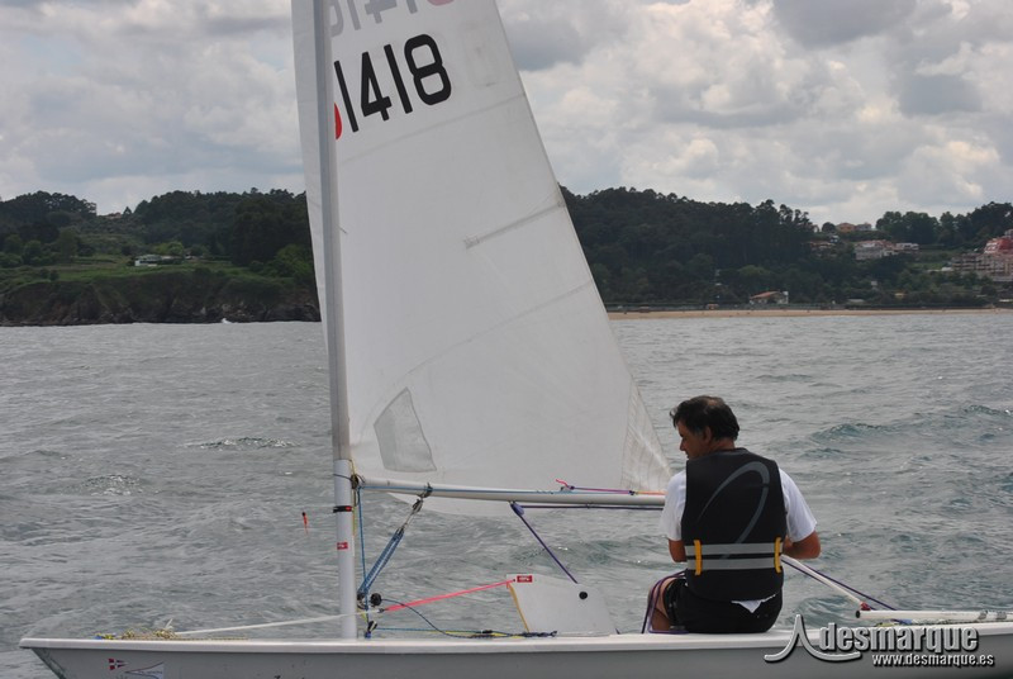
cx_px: 506
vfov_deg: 16.6
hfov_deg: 24.6
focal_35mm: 82
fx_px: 2325
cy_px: 340
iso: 100
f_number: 9
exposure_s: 1/320
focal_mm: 55
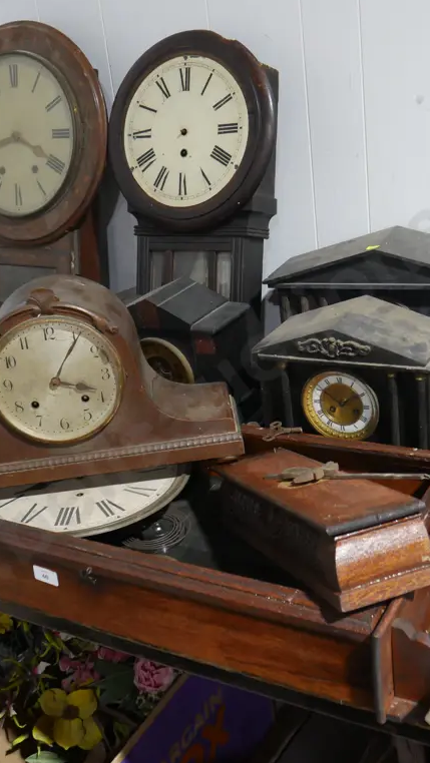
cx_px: 230
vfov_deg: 49.4
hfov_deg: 29.0
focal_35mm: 41
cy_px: 382
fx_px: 831
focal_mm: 14
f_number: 4
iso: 1250
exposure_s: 1/60
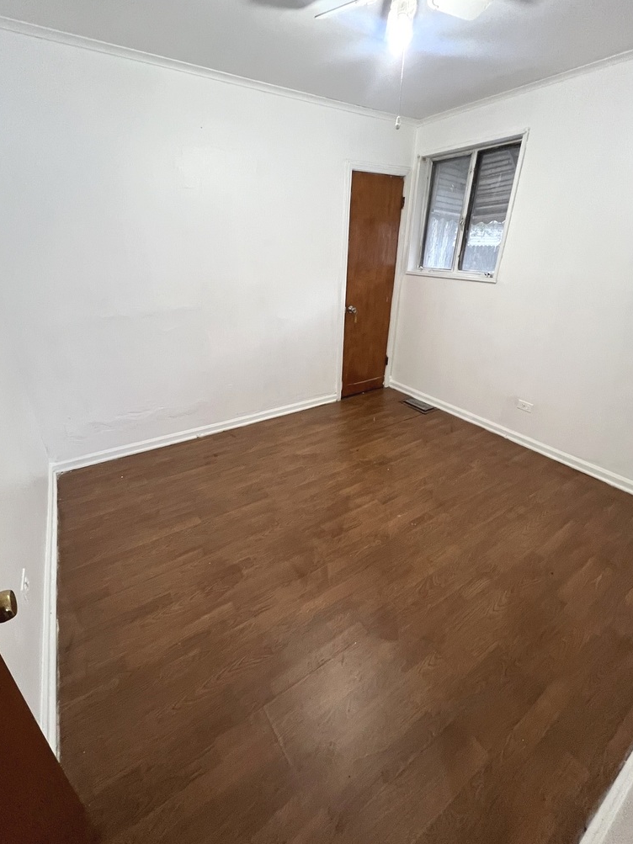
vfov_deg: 102.0
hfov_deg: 85.7
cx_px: 310
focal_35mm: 14
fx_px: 341
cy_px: 406
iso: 320
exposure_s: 1/60
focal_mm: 1.57
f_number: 1.8
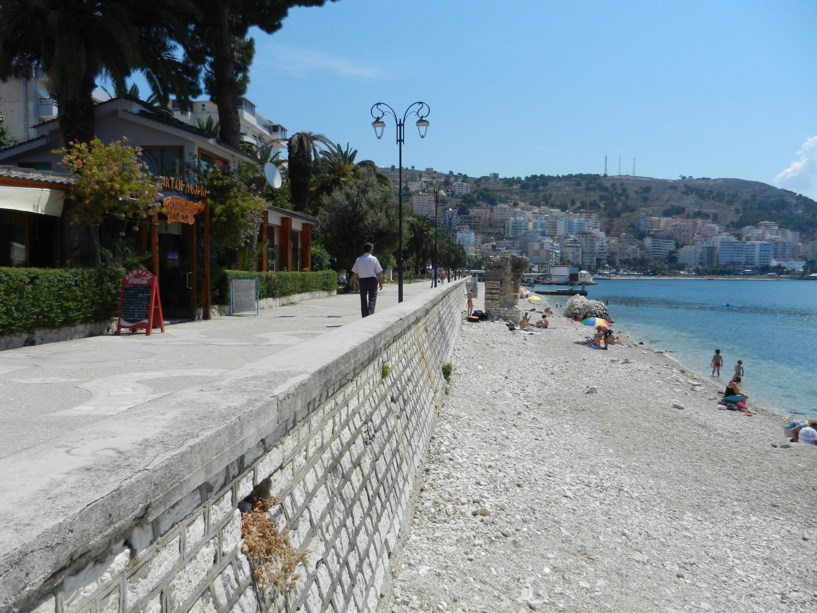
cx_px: 408
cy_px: 306
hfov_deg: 69.4
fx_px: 590
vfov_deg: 54.9
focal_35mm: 25
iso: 160
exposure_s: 1/800
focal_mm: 4.5
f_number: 7
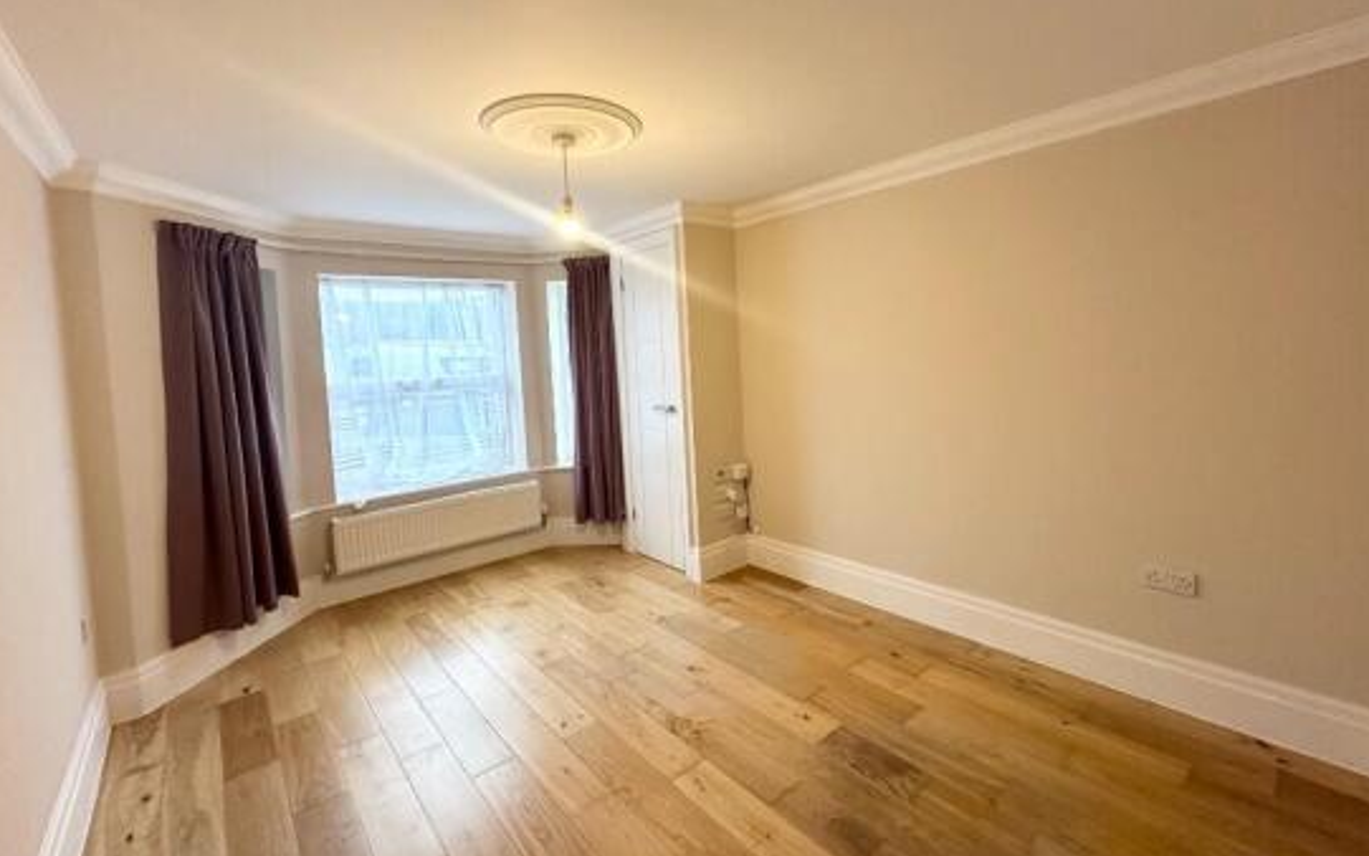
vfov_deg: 71.0
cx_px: 715
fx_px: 597
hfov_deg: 97.8
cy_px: 379
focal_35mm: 16
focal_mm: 2.22
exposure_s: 1/100
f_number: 2.2
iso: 250
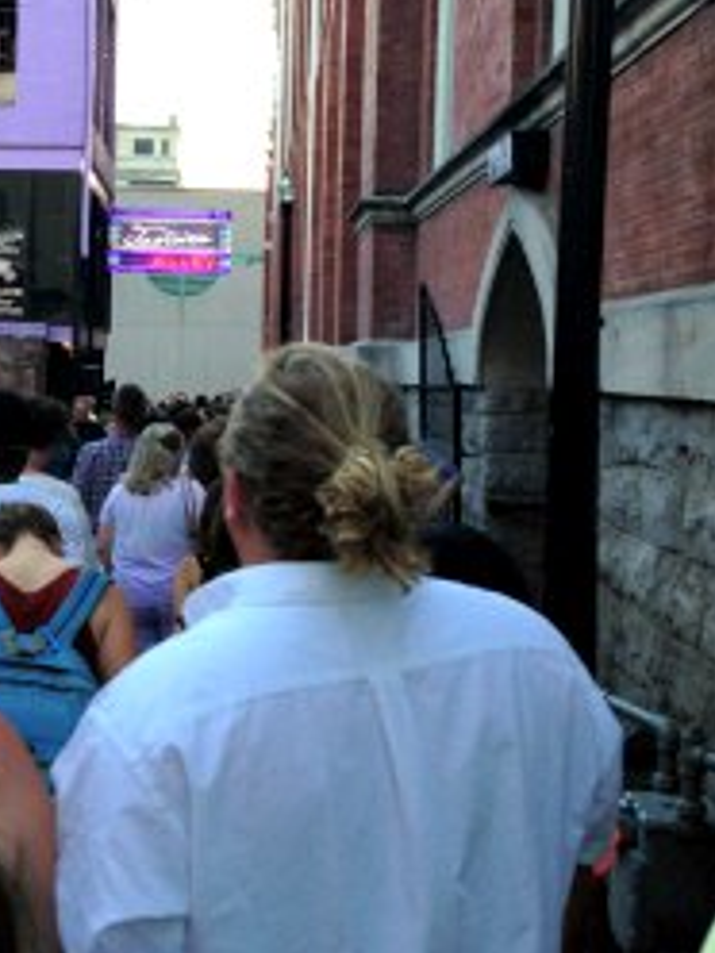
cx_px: 158
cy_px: 407
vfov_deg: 32.1
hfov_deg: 24.1
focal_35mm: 60
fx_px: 1652
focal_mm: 4.12
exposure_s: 1/120
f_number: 2.4
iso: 64
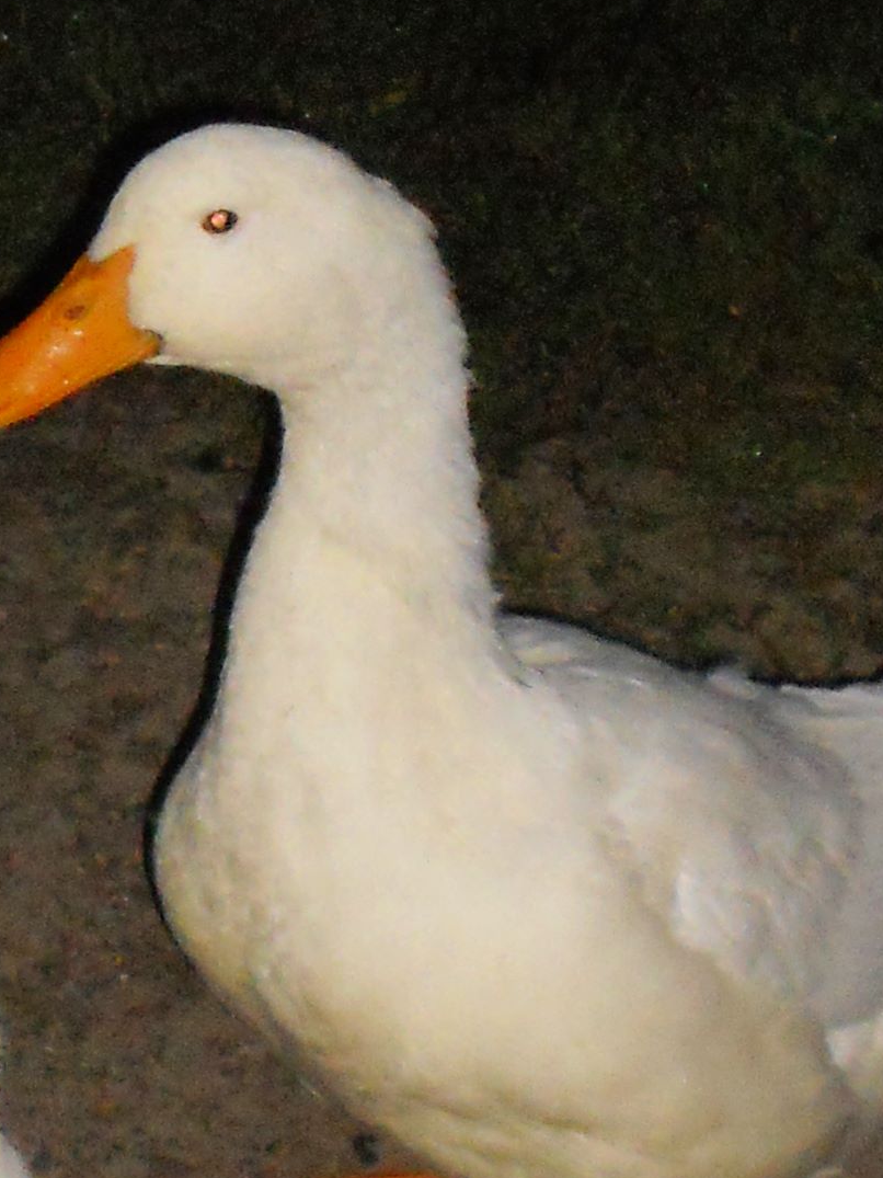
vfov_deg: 9.8
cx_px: -65
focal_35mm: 201
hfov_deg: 7.3
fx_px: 6838
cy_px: 1158
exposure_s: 1/30
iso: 400
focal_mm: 9.8
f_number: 4.8
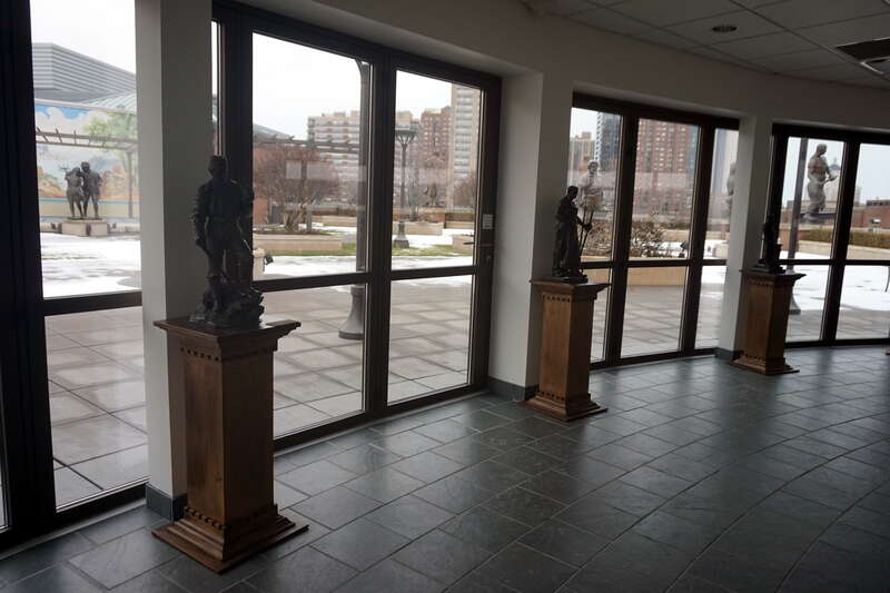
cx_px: 445
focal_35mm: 26
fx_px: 630
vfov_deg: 50.4
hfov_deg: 70.4
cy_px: 296
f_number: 4
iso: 320
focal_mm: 17
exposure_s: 1/60
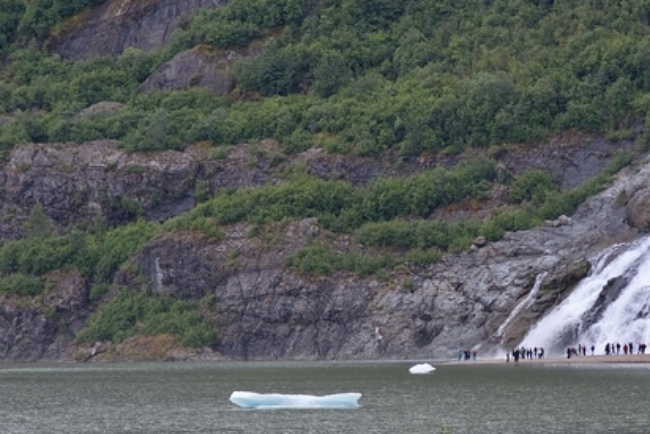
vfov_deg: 3.7
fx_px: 6737
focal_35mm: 373
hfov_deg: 5.5
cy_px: 230
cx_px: 584
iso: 100
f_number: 5
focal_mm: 120
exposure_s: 1/250
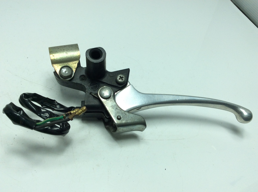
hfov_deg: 56.9
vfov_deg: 44.1
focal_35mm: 32
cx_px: 129
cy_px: 96
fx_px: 238
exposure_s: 1/529
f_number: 2.4
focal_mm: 3.3
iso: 32
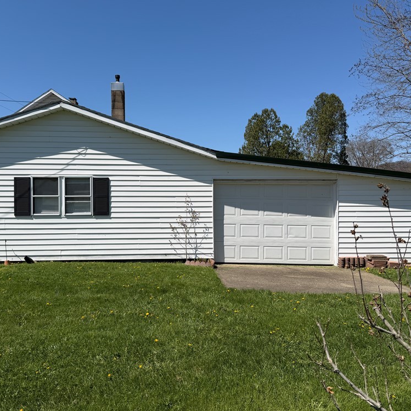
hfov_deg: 55.5
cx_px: 185
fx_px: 390
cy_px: 202
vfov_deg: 55.6
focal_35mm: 29
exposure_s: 1/7353
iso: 80
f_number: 1.78
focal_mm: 6.76
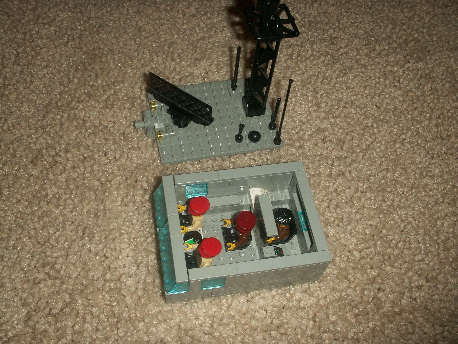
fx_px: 490
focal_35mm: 37
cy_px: 172
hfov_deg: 50.1
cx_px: 229
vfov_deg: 38.7
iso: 50
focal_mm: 7.7
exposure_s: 1/40
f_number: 7.1
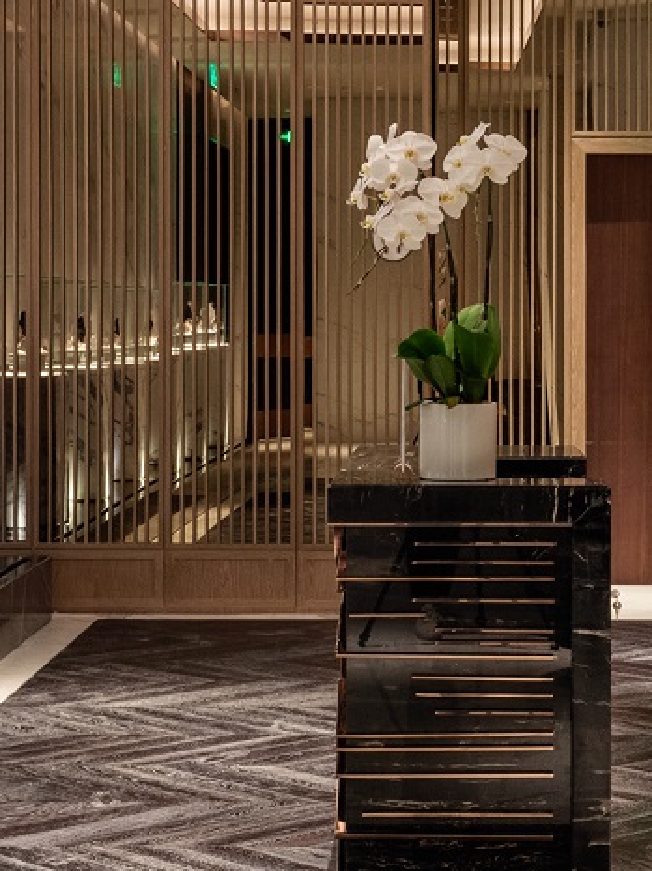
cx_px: 454
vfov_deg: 22.0
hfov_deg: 16.5
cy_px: 319
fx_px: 2237
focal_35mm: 89
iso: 200
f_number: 11
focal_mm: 24
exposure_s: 2.5
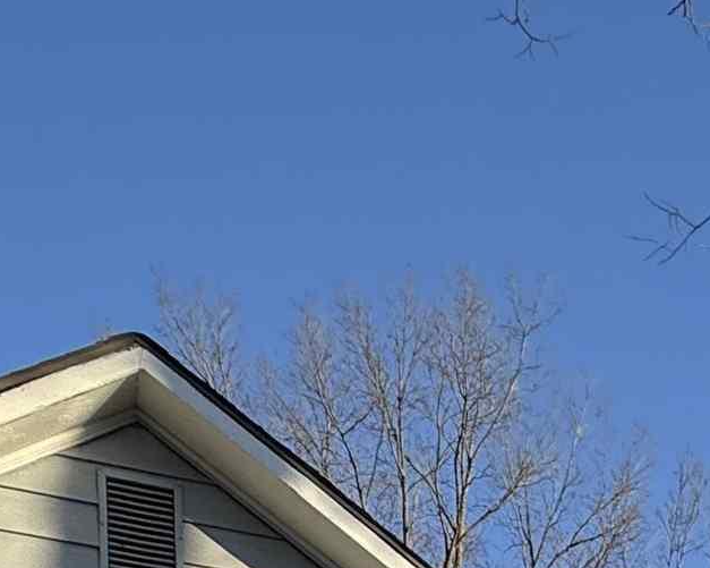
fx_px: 1407
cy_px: 1304
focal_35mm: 67
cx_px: 721
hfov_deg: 26.7
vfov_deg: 15.2
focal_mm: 2.22
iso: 50
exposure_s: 1/1125
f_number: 2.2
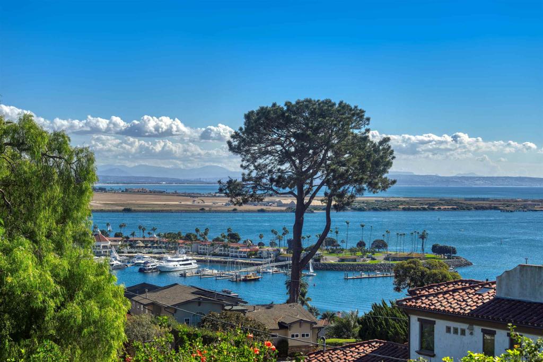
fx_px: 1056
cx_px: 272
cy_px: 181
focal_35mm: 70
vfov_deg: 19.5
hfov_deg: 28.8
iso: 100
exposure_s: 1/400
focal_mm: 70
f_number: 5.6
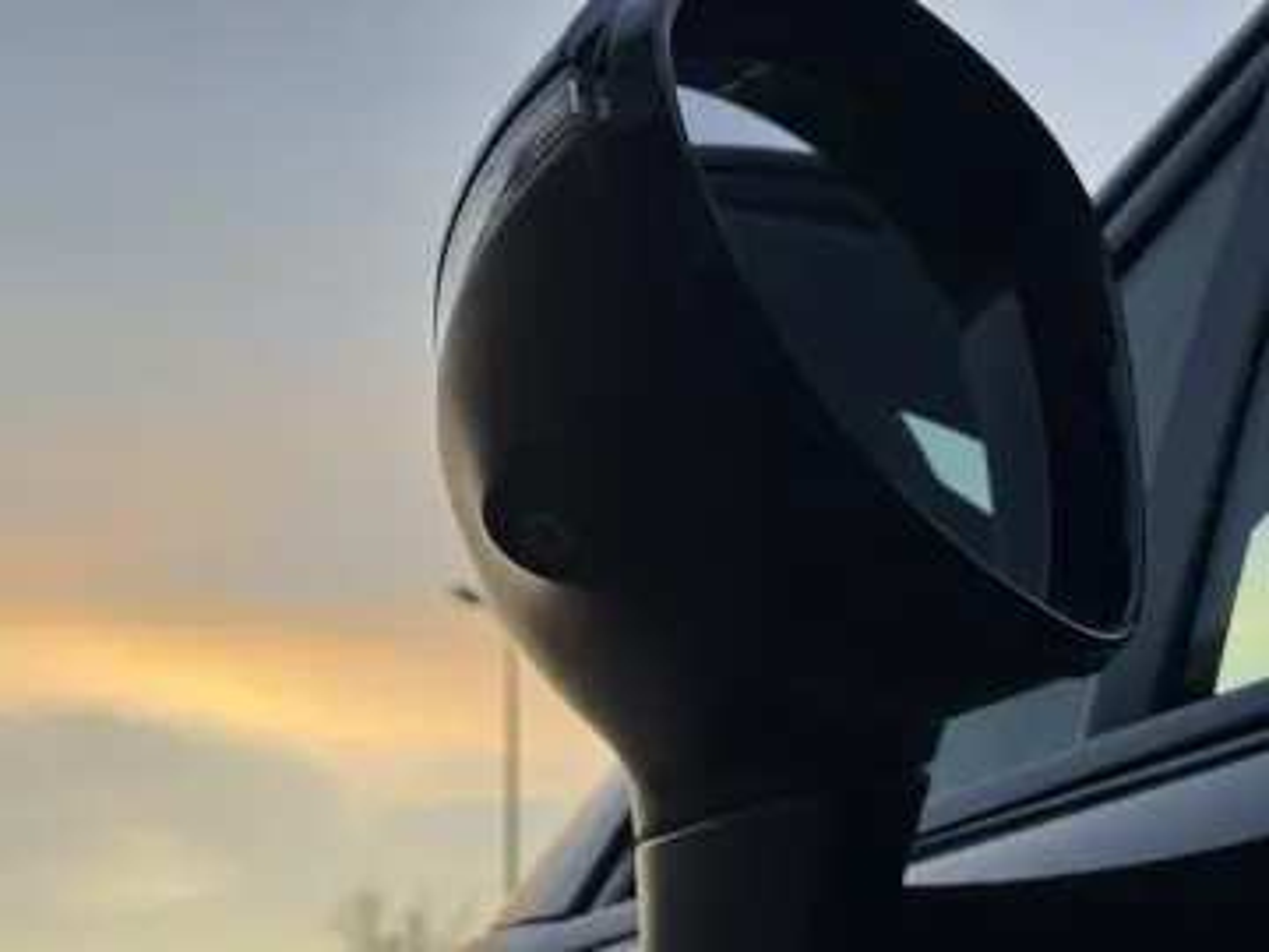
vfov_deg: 30.3
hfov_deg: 39.7
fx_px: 1760
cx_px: 634
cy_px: 476
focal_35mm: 48
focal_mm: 6.76
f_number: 1.78
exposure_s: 1/215
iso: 50
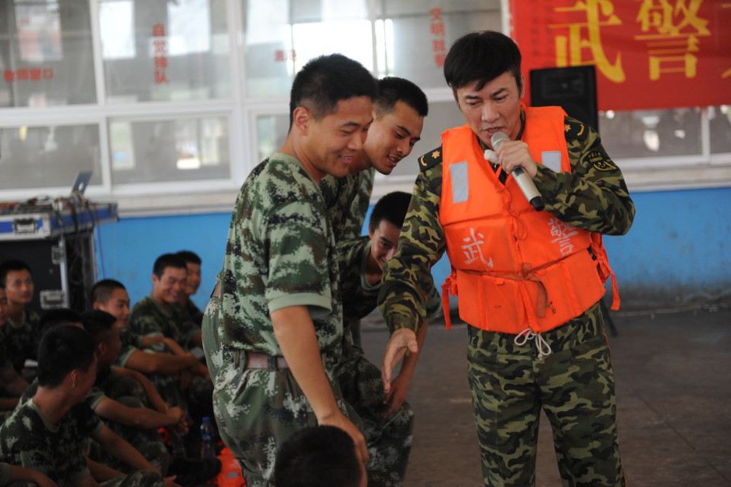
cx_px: 368
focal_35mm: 71
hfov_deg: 28.5
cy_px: 241
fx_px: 1442
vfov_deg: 19.2
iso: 1250
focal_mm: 70
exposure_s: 1/400
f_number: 2.8
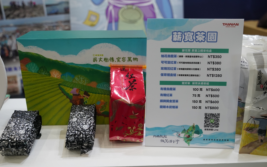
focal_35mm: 35
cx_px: 134
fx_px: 255
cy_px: 80
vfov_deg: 36.3
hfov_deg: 55.3
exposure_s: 1/160
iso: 1600
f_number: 4
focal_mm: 34
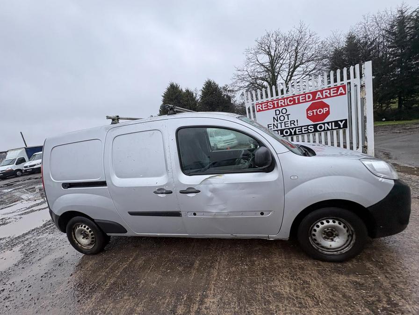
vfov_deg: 85.7
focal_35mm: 14
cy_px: 158
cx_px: 210
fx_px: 169
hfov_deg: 102.1
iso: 80
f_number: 2.2
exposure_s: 1/99
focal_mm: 2.22
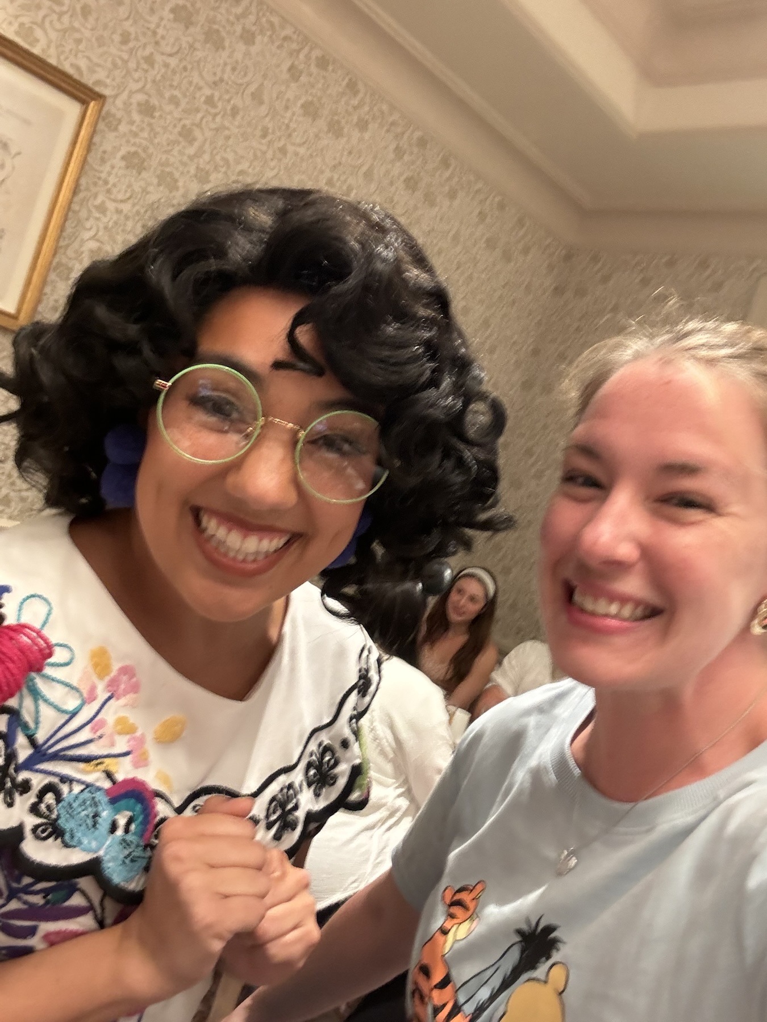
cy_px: 511
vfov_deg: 60.0
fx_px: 886
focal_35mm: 30
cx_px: 384
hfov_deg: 46.8
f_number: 1.9
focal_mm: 2.69
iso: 320
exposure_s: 1/30
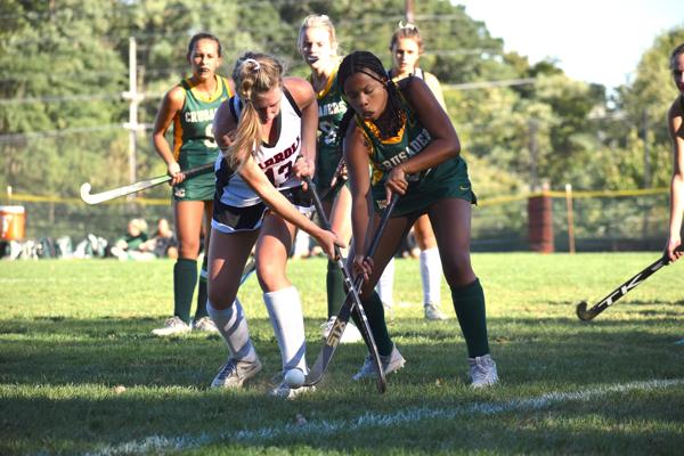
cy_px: 228
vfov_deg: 7.5
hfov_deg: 11.2
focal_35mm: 183
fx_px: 3477
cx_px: 342
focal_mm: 122
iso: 400
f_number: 5.6
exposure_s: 1/1600
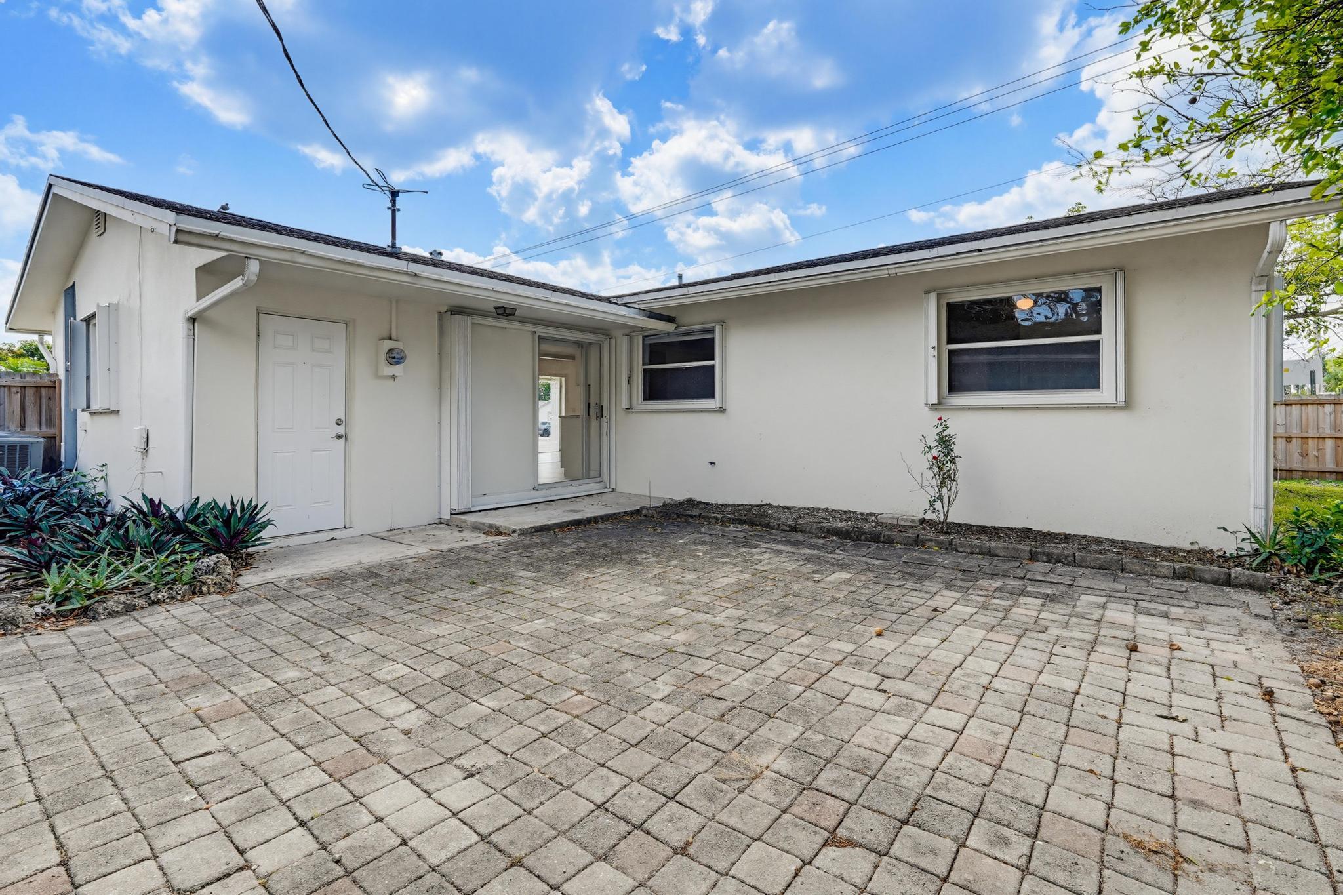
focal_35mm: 16
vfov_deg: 73.7
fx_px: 597
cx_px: 672
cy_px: 448
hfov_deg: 96.7
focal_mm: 16
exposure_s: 1/2500
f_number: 9
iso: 800
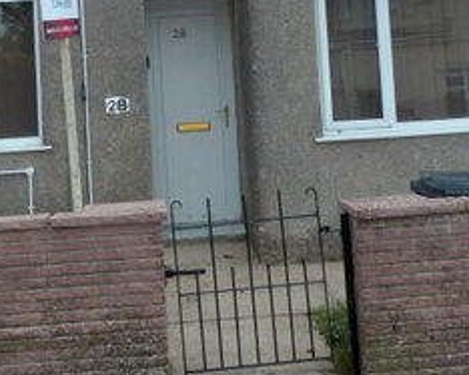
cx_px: 210
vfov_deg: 20.0
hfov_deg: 26.1
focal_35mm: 73
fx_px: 1013
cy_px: -39
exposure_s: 1/125
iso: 100
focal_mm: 4.5
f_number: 4
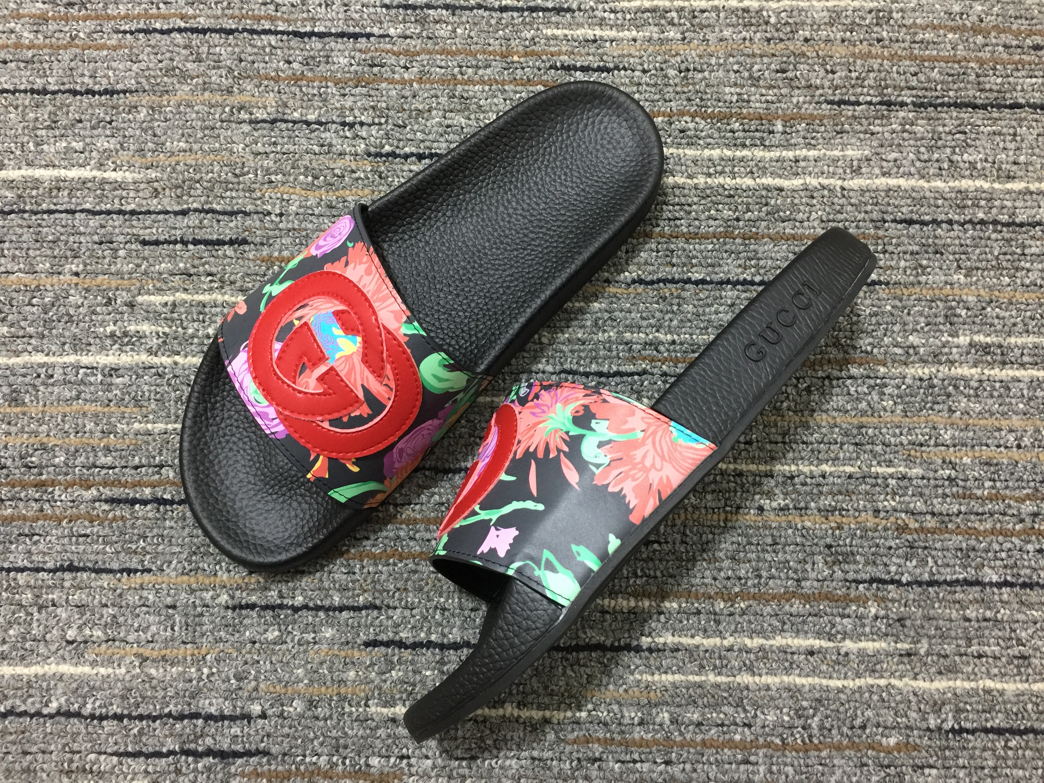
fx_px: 875
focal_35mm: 29
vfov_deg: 48.2
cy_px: 392
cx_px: 522
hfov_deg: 61.7
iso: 125
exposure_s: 1/17
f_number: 2.2
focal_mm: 4.15
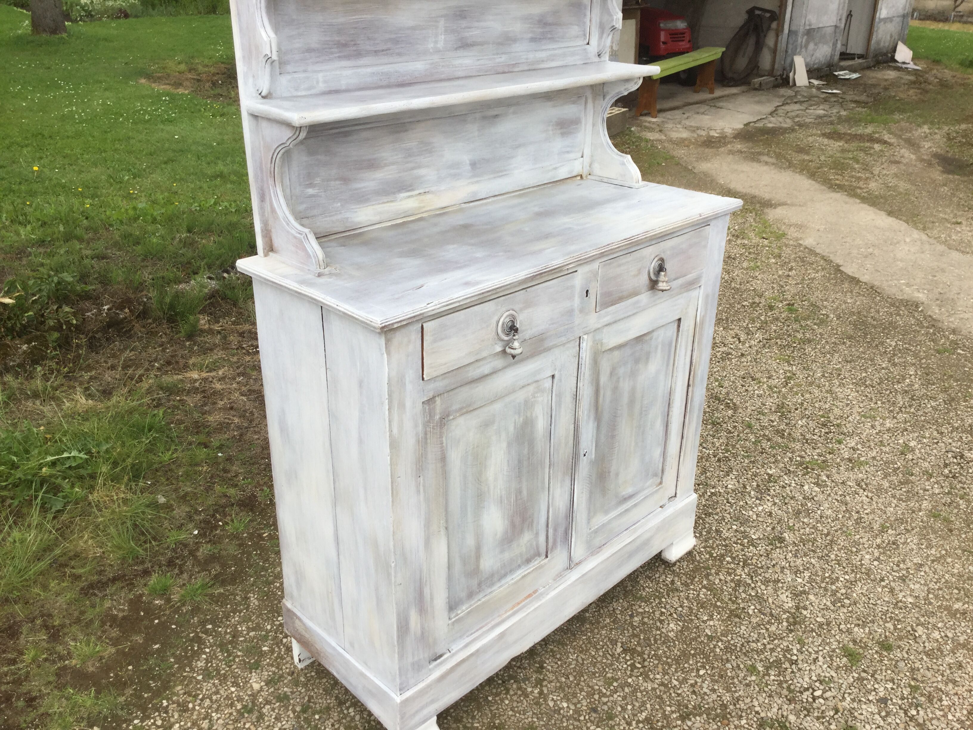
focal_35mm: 31
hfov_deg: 58.4
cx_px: 486
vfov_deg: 45.4
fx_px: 871
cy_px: 365
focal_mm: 3.3
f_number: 2.4
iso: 25
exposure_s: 1/212
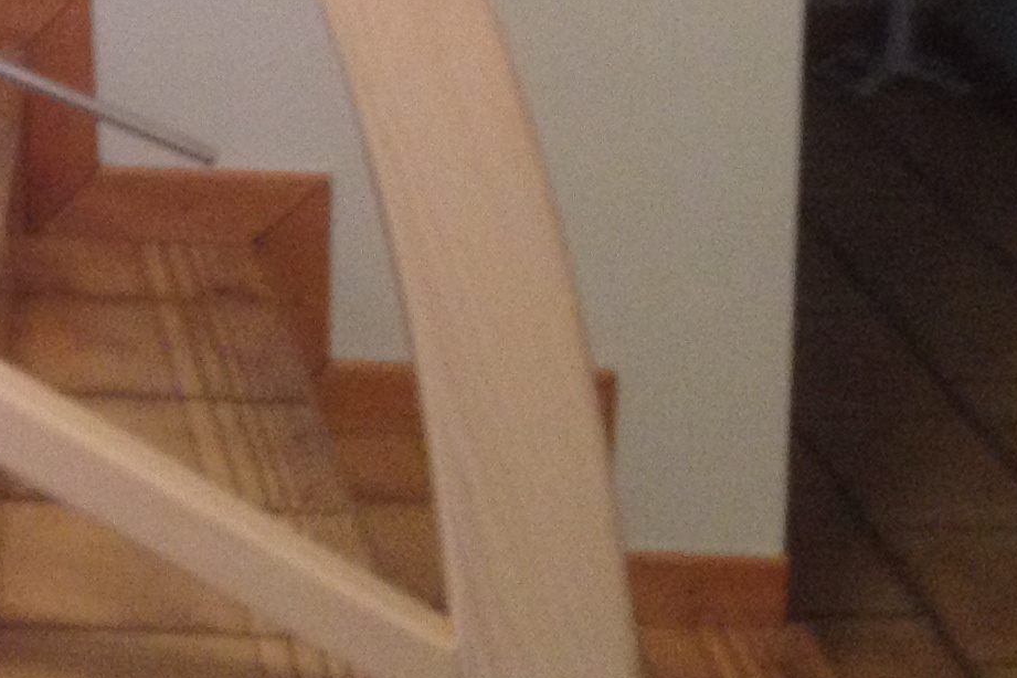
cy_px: -475
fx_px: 3644
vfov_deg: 10.1
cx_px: -473
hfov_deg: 14.8
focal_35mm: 129
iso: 200
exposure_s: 1/20
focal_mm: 4.28
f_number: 2.4
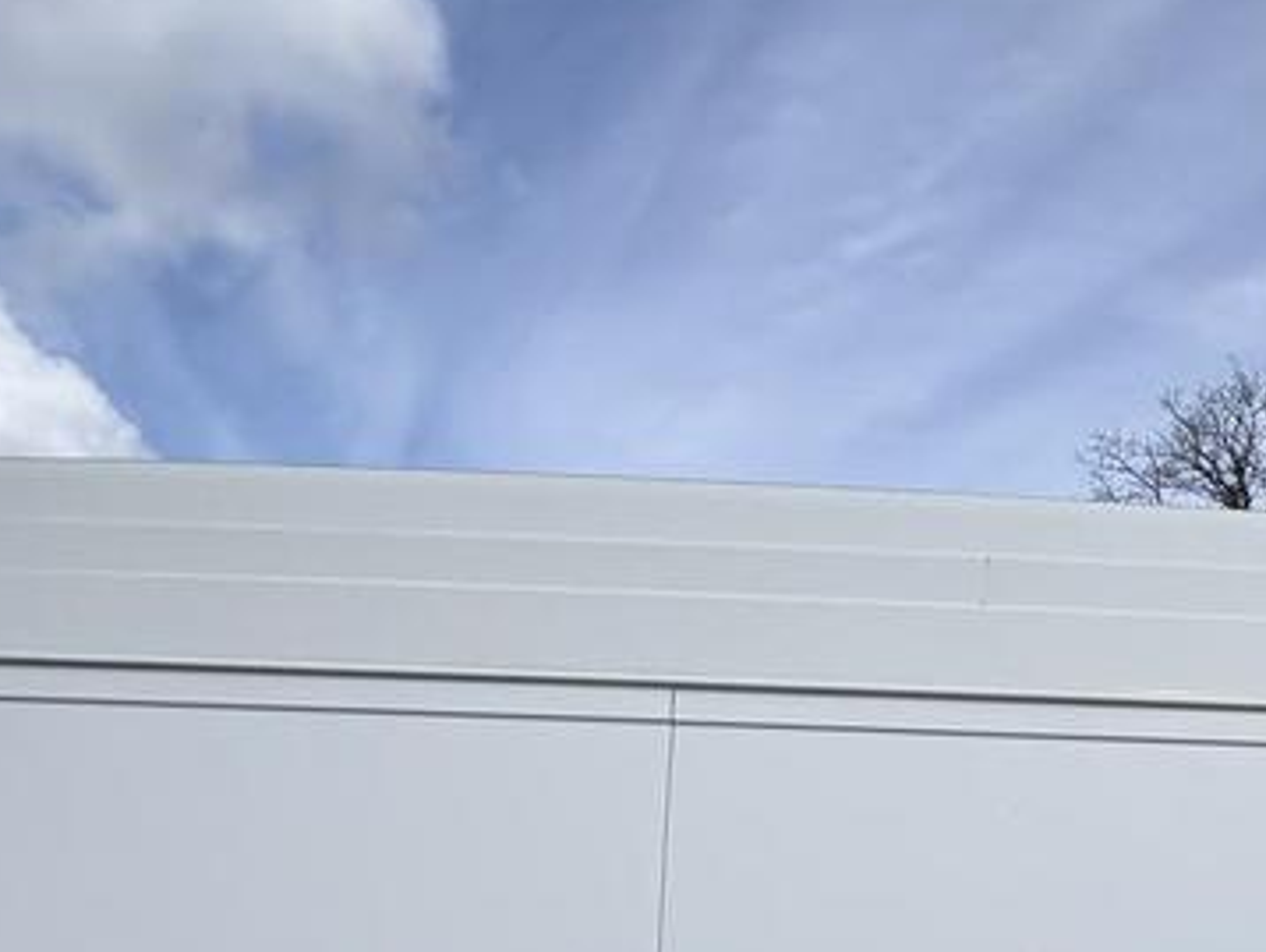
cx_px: 1075
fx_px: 1281
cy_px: 994
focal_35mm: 35
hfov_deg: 48.5
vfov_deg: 35.9
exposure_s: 1/2674
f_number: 2.2
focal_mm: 2.22
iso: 50
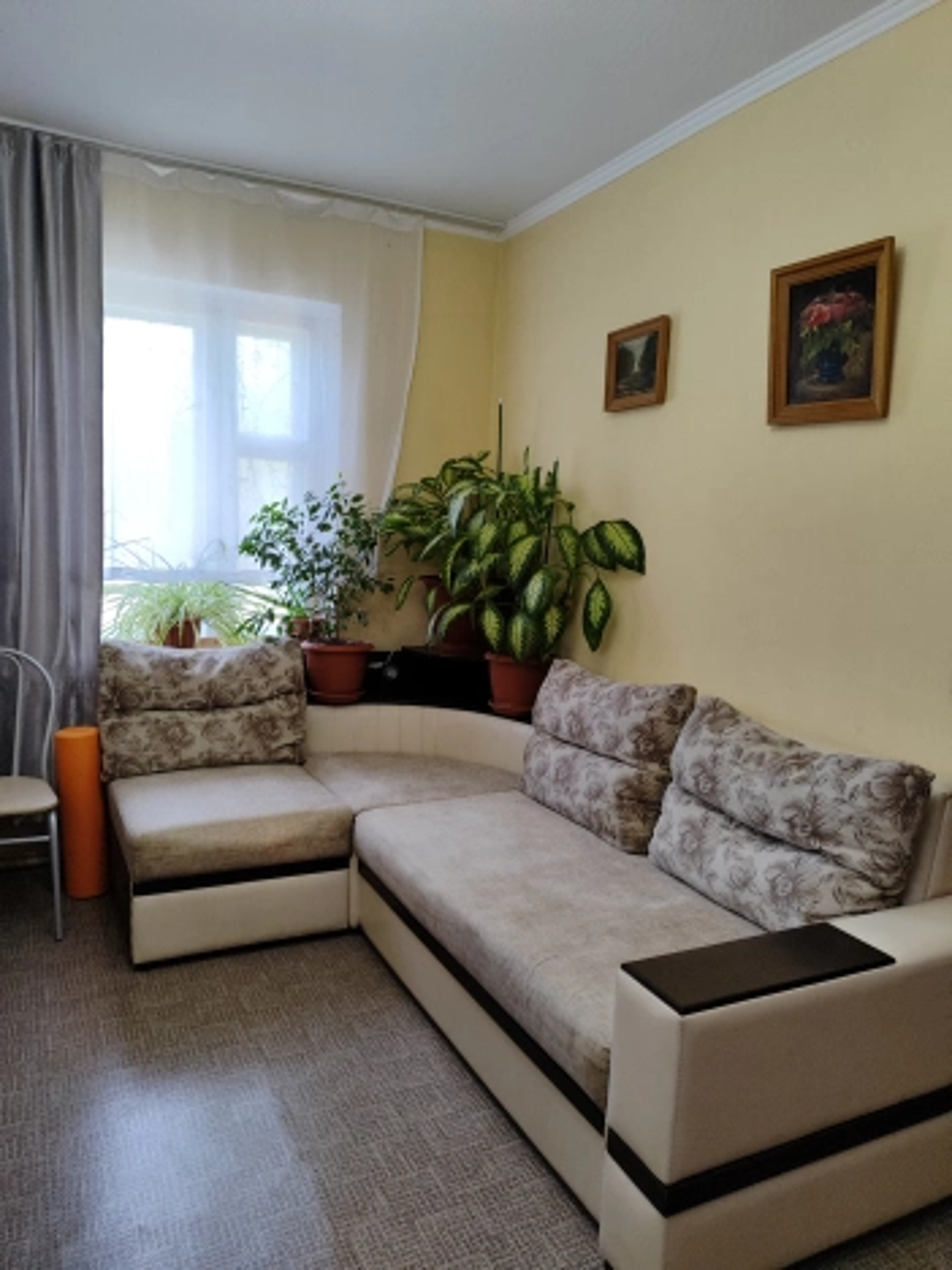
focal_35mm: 24
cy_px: 635
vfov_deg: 71.6
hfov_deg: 56.8
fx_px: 880
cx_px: 476
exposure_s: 1/100
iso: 252
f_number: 1.89
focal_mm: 5.89
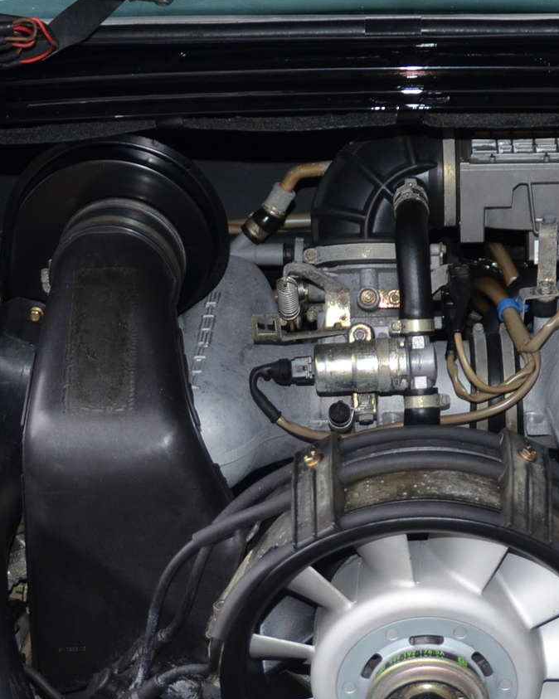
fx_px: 1655
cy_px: 520
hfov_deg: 18.9
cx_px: 470
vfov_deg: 23.6
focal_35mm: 80
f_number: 3
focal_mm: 24
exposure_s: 1/100
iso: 400
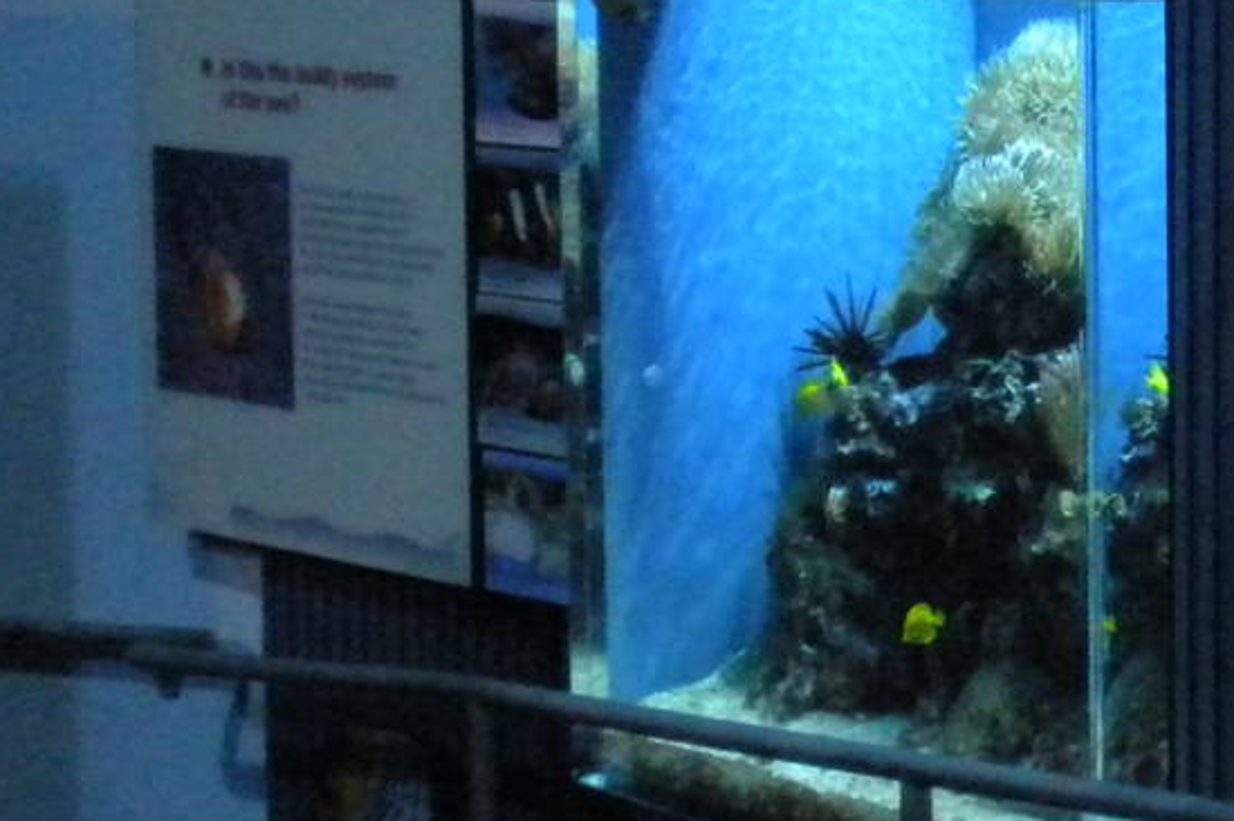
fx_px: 3837
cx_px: 1588
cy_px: 260
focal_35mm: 112
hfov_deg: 17.2
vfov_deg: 12.2
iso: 800
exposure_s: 1/86.7
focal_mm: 6.6
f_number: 3.5
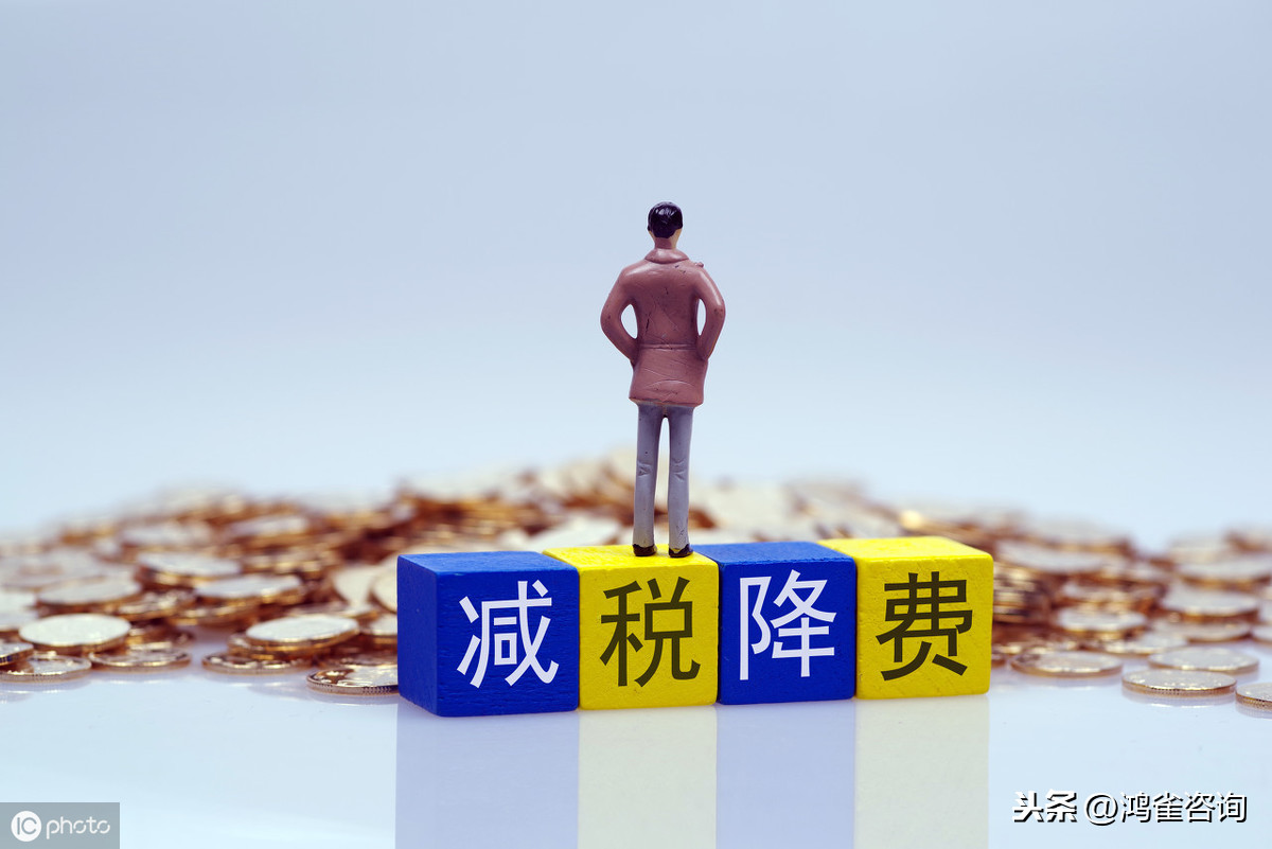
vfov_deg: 13.7
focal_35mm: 100
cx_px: 636
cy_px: 424
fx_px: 3534
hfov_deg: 20.4
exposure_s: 1/125
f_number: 6.3
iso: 100
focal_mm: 100
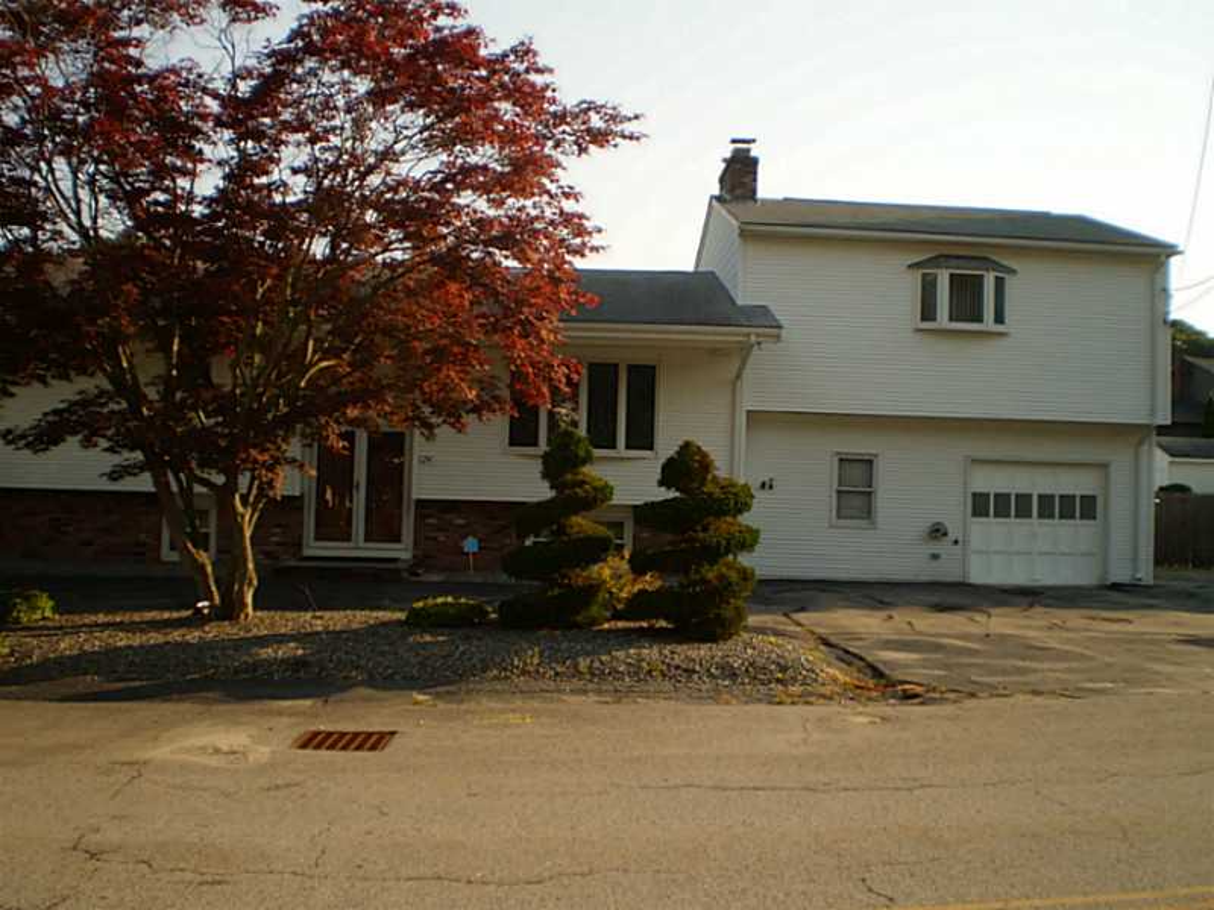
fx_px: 1263
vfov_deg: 39.7
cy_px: 455
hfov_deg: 51.4
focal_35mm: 36
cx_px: 607
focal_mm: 6.3
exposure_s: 1/800
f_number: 3.1
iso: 64
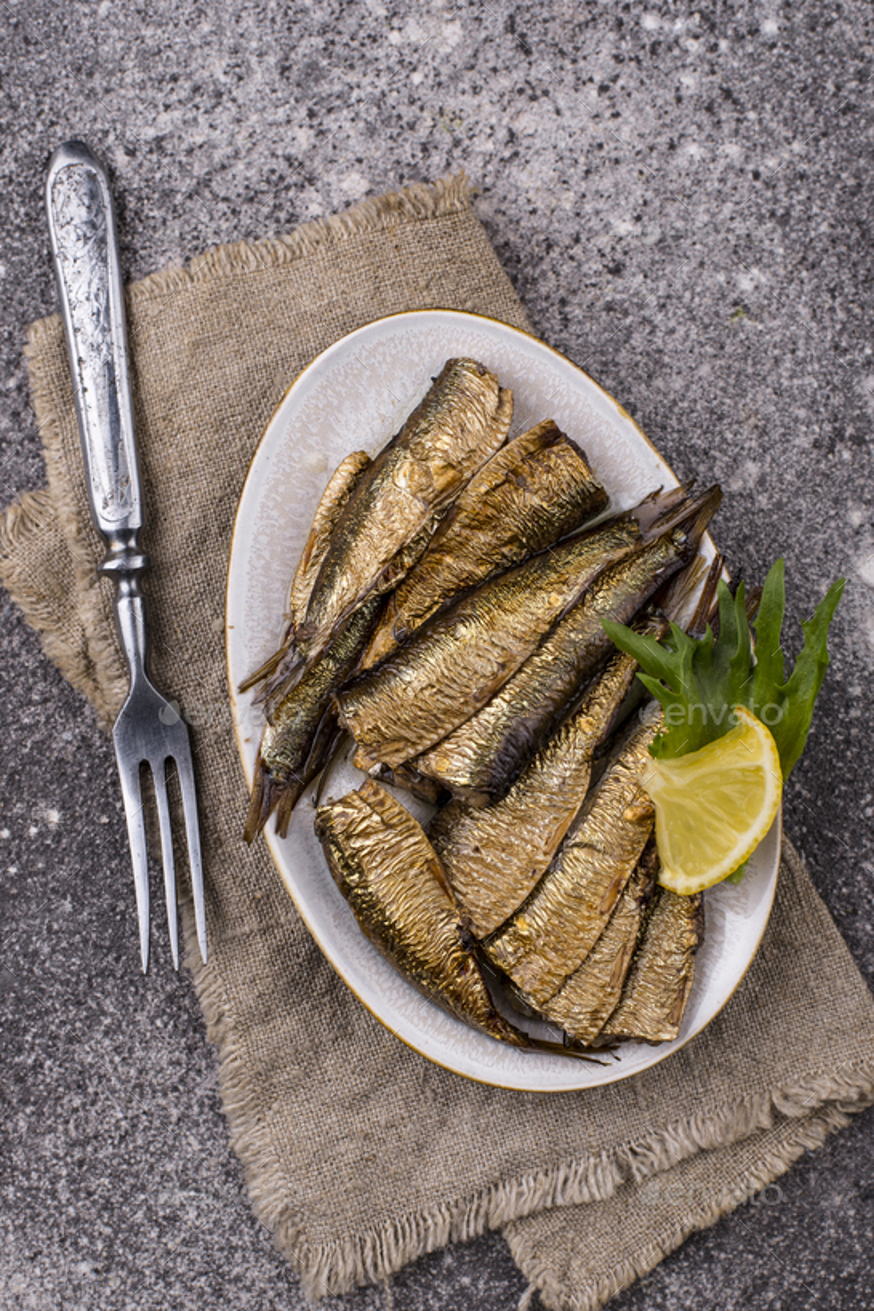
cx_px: 466
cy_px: 701
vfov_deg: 36.9
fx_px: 1966
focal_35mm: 54
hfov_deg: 25.1
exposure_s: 1/125
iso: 100
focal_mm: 50
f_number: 8
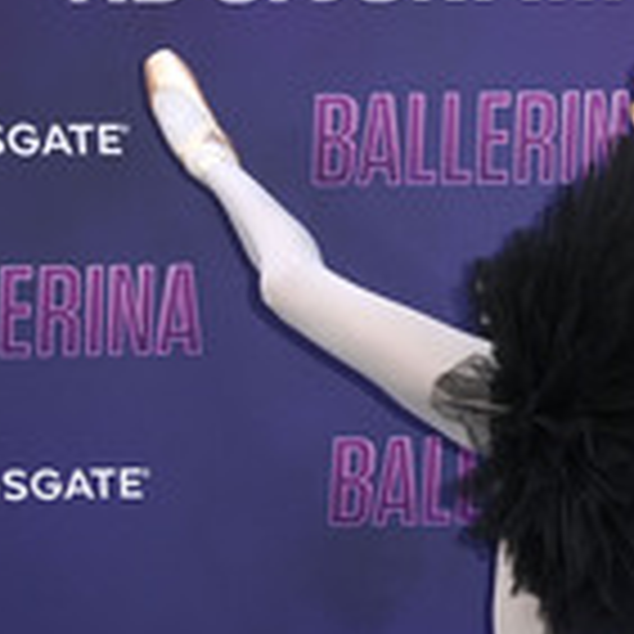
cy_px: 531
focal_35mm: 136
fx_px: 2818
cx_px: 978
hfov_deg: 12.2
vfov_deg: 12.8
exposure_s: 1/250
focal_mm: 50
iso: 320
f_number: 5.6
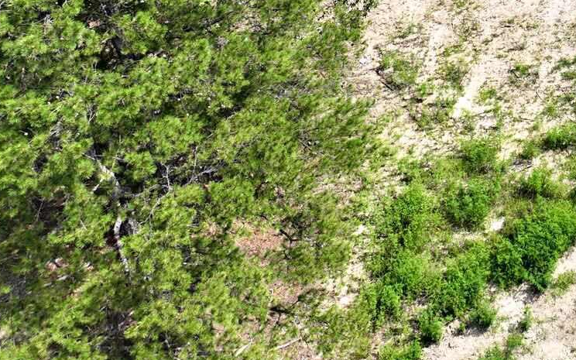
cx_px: 769
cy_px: -225
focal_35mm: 70
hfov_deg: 25.0
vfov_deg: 16.5
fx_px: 1099
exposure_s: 1/80
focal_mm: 12.29
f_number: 2.8
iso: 100
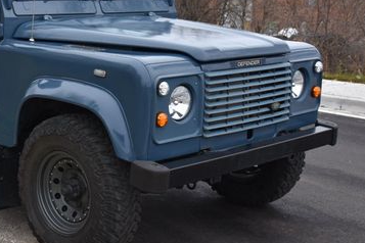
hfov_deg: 28.4
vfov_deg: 19.4
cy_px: 77
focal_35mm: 70
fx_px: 710
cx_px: 86
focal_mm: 26
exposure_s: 1/60
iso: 400
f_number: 3.8
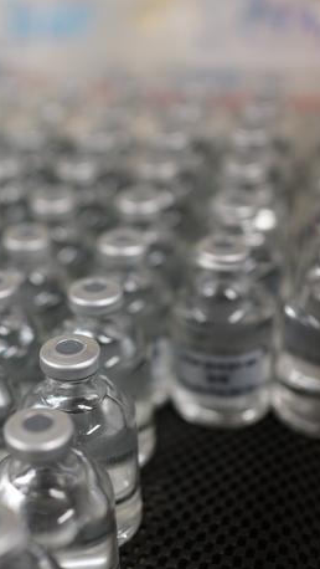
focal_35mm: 56
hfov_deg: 20.8
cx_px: 5
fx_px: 844
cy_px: 288
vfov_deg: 37.2
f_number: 2
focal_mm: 35
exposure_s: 1/250
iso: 250
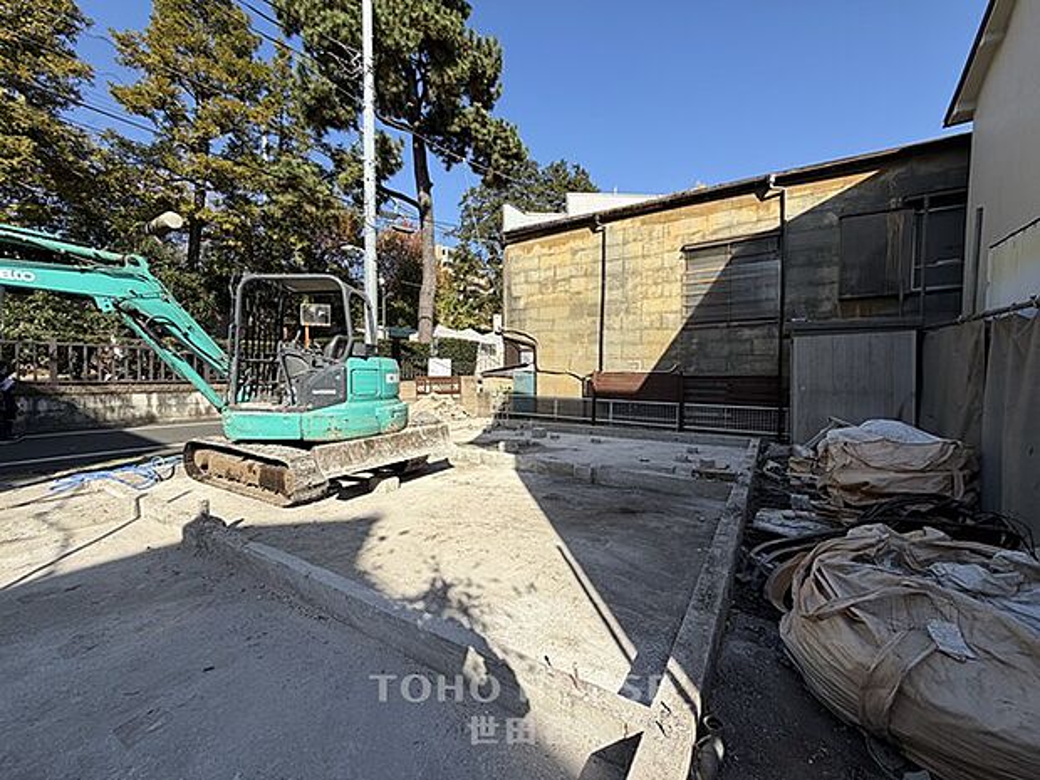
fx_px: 421
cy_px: 390
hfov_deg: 102.1
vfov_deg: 85.7
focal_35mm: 14
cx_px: 520
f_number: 2.2
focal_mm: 2.22
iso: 32
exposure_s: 1/770
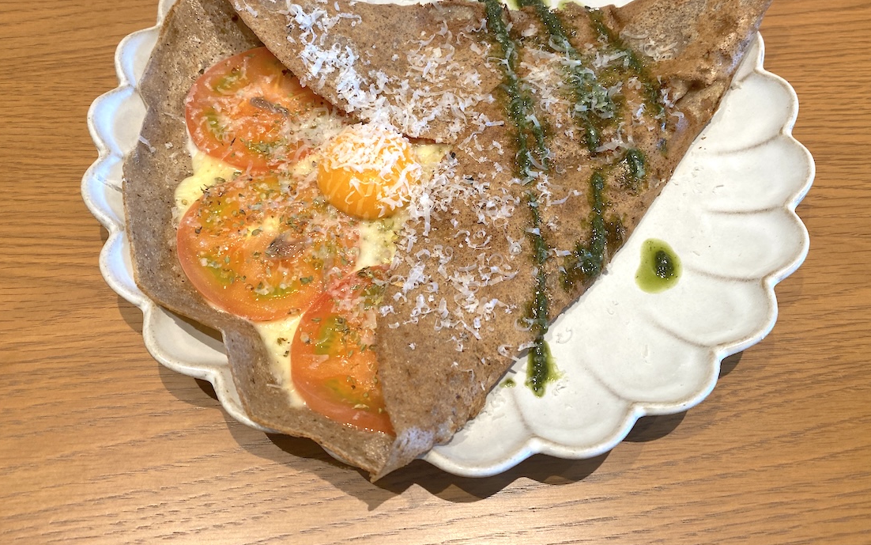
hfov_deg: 62.9
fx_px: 712
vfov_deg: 41.5
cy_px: 202
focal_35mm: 30
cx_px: 458
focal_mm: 4.25
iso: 80
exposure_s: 1/100
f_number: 1.8
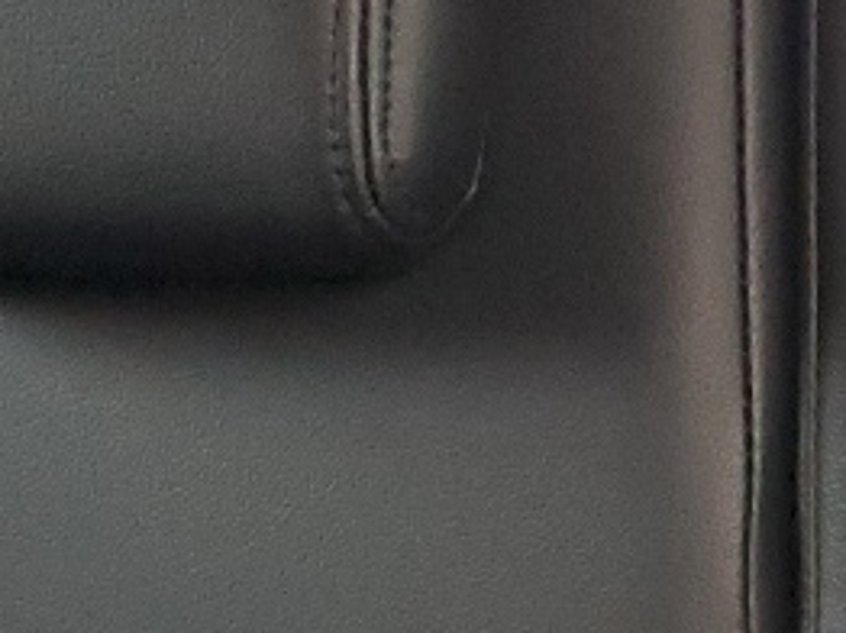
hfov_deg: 11.5
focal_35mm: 159
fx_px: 3882
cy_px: 933
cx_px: 1537
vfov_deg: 9.1
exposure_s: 1/20
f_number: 1.5
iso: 306
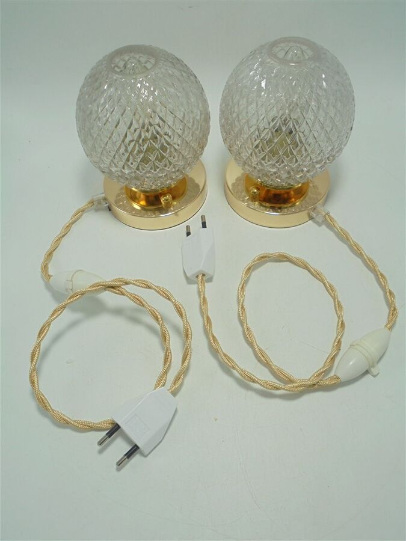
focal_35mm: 29
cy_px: 270
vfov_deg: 61.7
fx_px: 454
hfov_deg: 48.2
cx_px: 203
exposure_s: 1/100
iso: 100
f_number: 3.7
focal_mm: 5.3
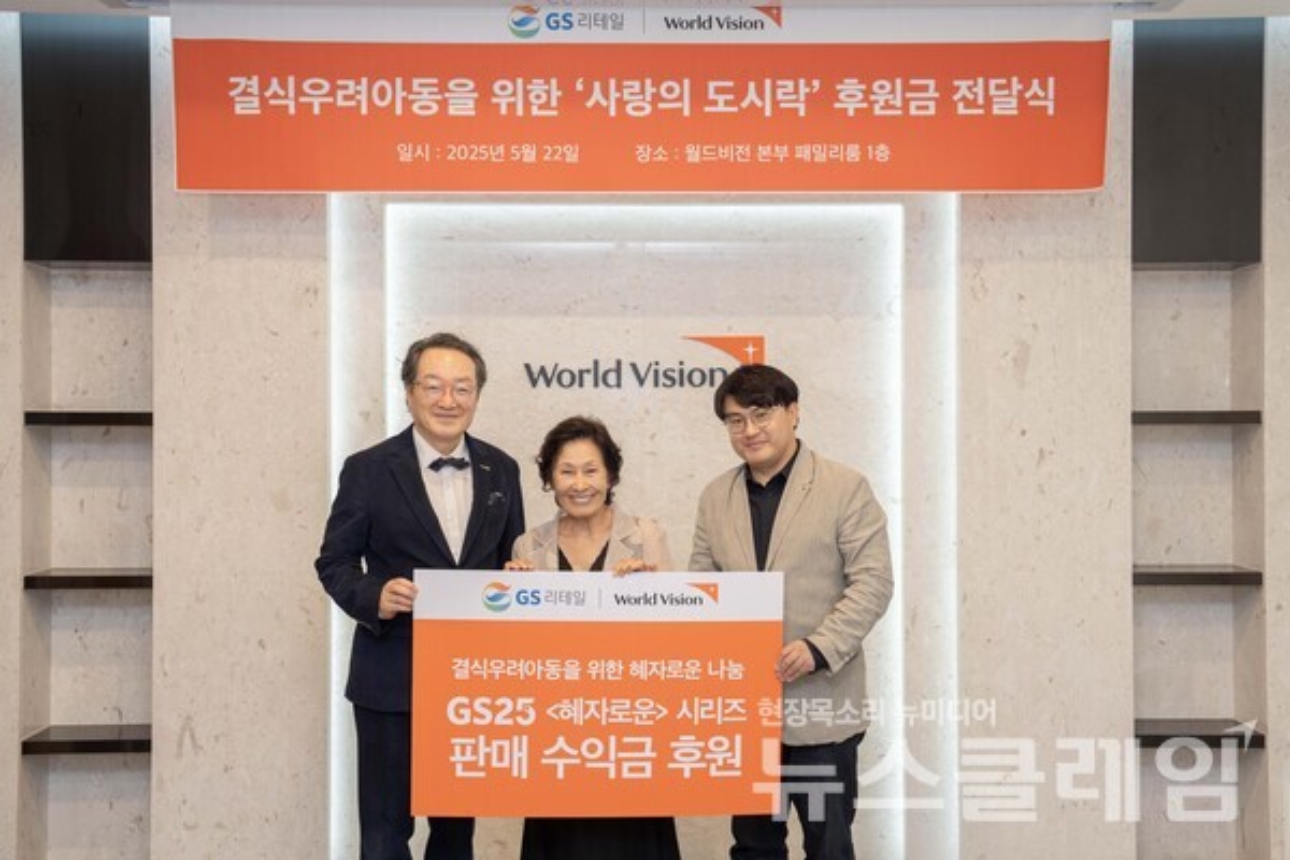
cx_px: 645
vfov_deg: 32.6
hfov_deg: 47.4
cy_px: 430
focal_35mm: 41
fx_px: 1469
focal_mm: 41
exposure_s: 1/160
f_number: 4
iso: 800
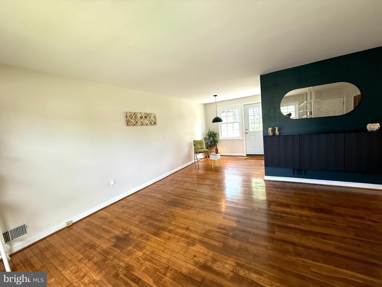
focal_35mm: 14
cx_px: 191
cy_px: 144
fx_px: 154
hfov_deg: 102.1
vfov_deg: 85.7
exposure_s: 1/120
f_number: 2.2
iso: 125
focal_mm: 2.22
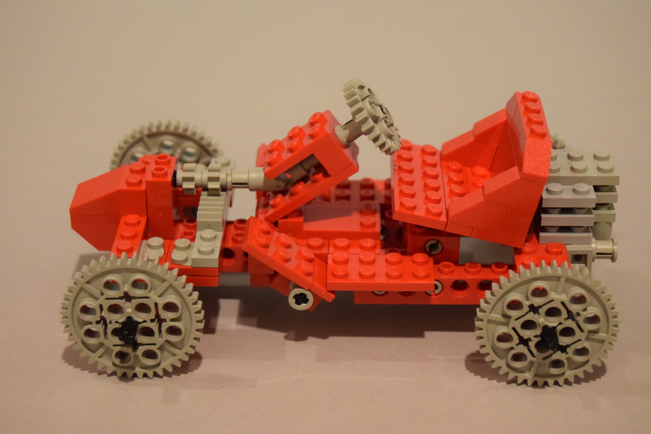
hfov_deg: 24.6
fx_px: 1492
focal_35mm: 82
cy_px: 217
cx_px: 326
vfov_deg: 16.6
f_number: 5.6
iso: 4500
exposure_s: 1/60
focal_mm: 55
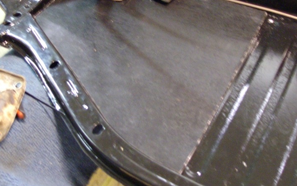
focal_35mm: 55
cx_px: 151
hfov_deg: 36.9
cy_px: 67
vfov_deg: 23.5
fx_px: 445
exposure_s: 1/4
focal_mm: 6
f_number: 2.7
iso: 320
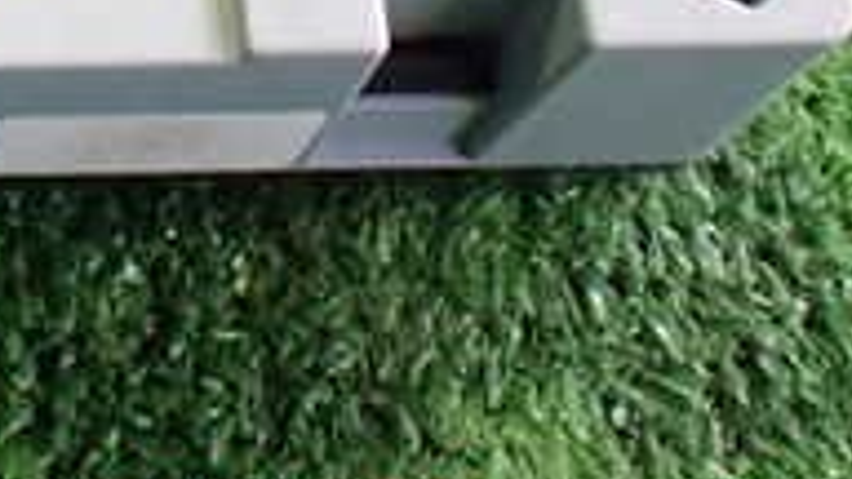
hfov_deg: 19.5
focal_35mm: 102
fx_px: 2304
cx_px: -226
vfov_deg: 11.0
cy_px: -408
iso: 800
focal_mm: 5.4
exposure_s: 1/80
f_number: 2.3
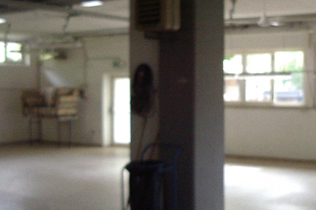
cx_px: 189
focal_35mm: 62
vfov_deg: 21.9
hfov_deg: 32.3
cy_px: 106
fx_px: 544
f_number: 2.6
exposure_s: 1/125
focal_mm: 5.8
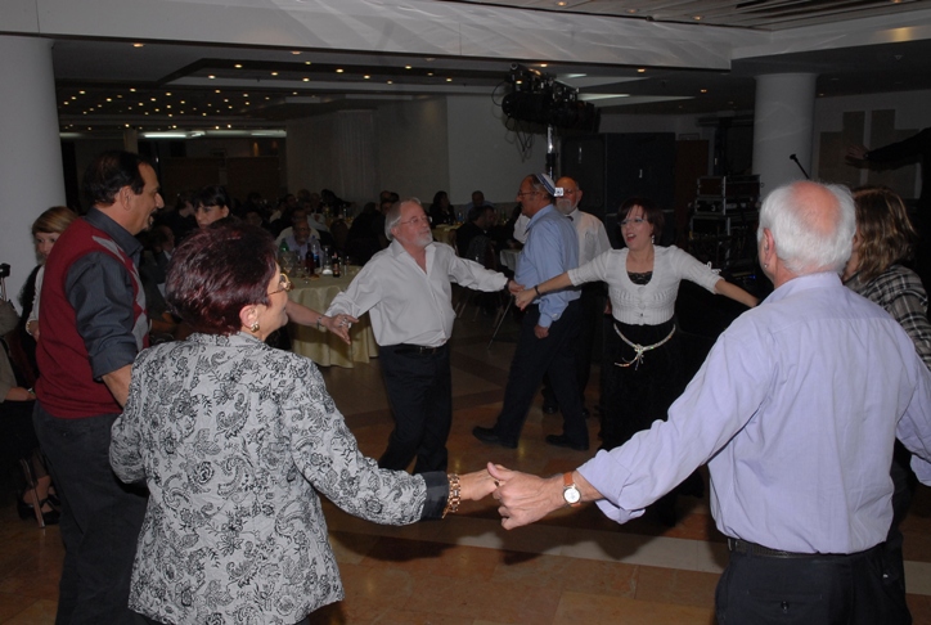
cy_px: 312
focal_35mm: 33
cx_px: 466
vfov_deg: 40.1
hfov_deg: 57.1
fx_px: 855
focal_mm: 22
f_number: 10
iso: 400
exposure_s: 1/60
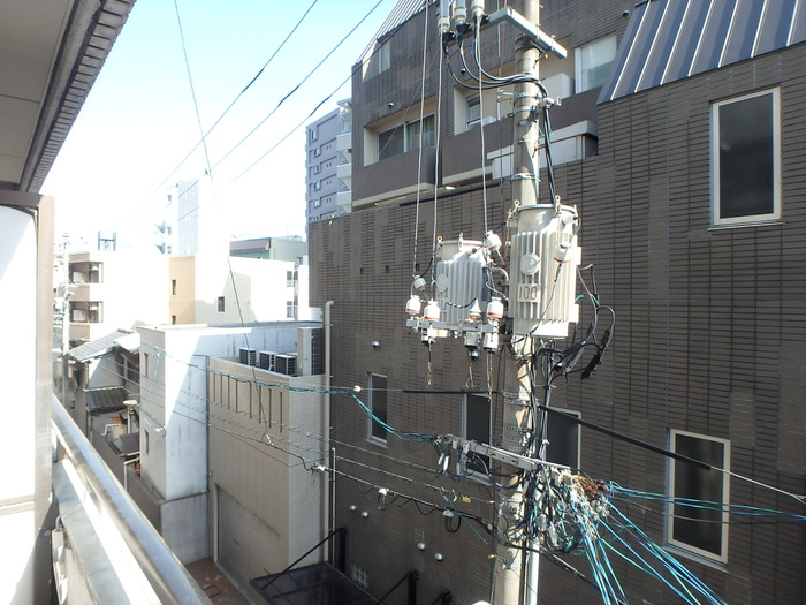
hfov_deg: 79.0
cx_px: 403
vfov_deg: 63.4
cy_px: 302
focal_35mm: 21
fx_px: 489
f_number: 3.5
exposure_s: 1/250
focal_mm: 3.7
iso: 125
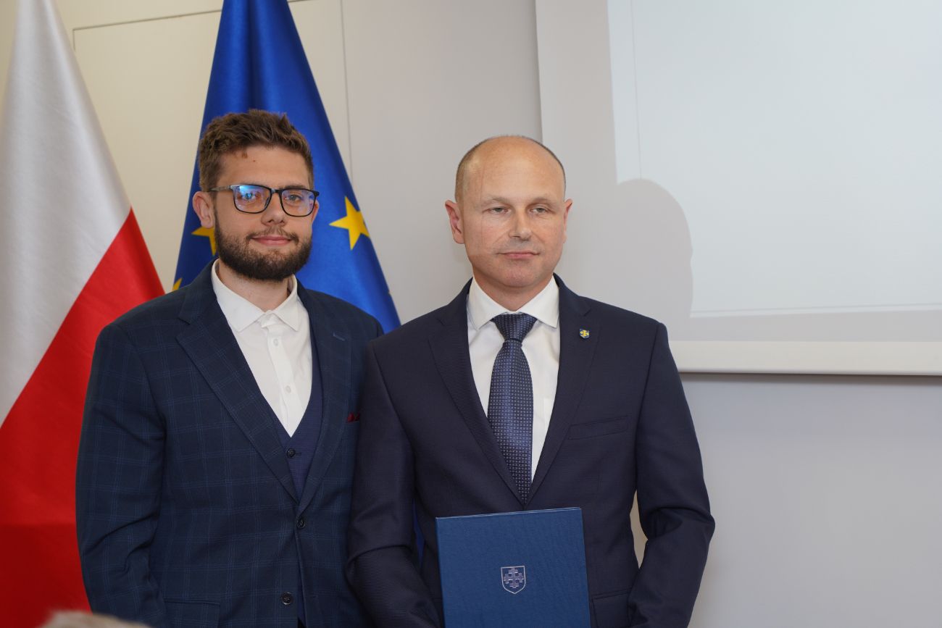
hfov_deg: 19.5
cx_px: 471
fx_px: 2748
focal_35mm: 105
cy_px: 314
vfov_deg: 13.0
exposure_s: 1/100
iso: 200
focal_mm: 105
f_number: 4
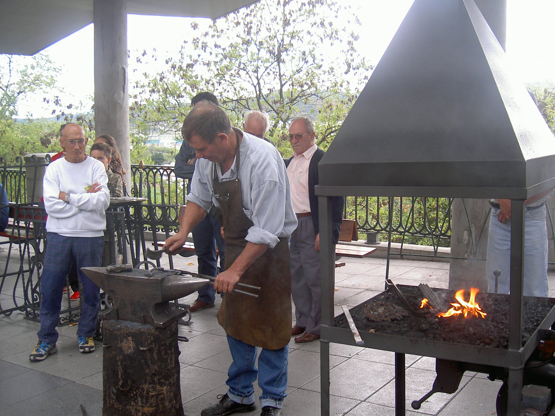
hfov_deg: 47.9
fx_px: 625
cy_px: 208
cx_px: 278
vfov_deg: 36.8
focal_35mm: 39
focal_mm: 8
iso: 100
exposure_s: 1/87
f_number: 2.8
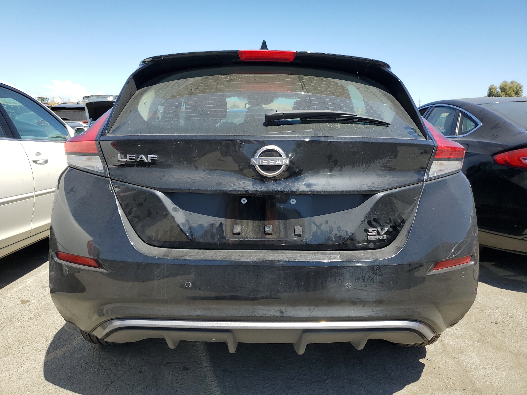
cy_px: 198
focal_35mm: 26
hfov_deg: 67.3
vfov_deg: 53.1
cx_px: 264
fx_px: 396
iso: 50
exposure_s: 1/2000
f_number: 1.5
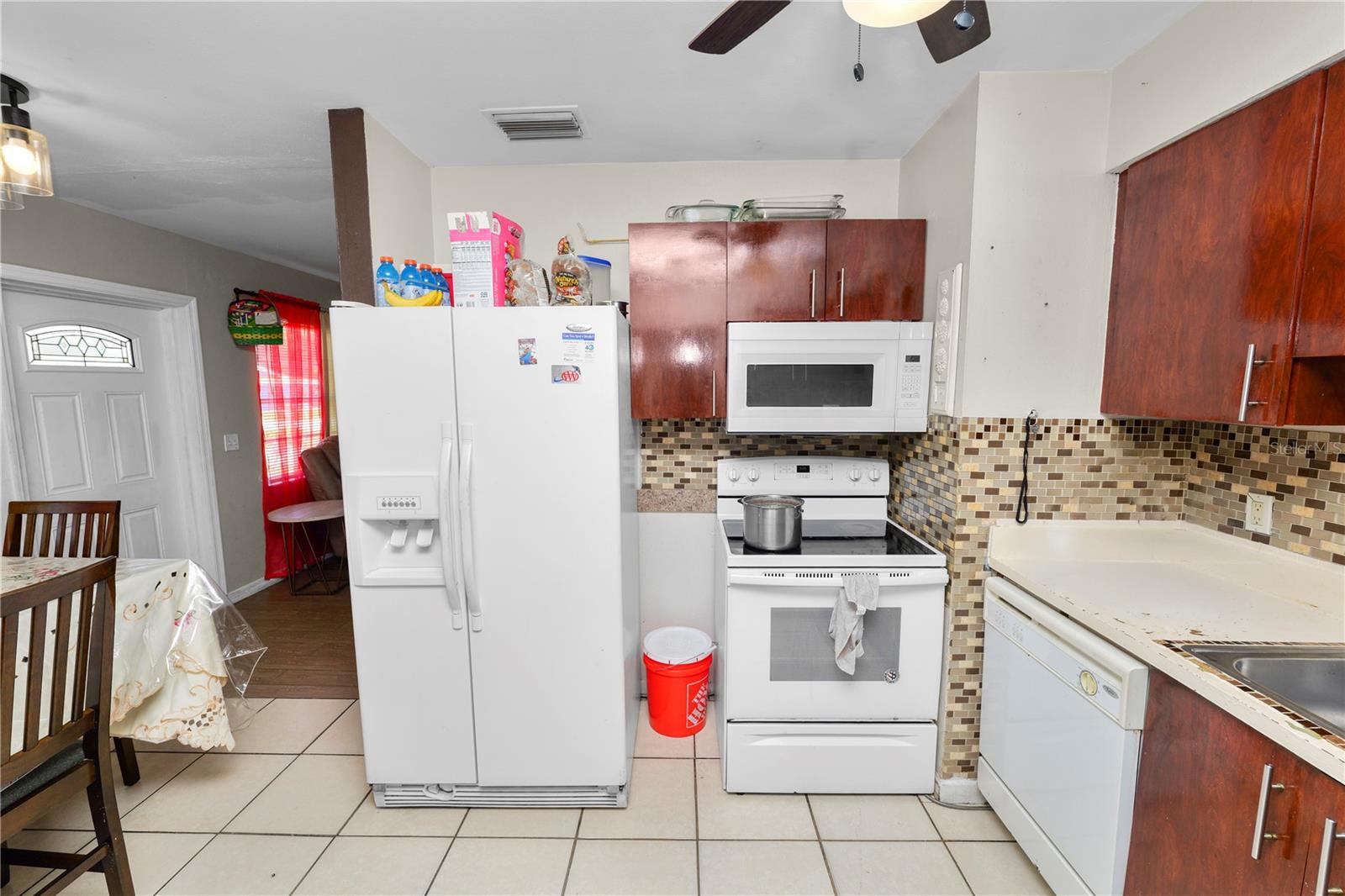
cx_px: 672
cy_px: 448
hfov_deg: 104.3
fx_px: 523
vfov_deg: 81.2
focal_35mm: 14
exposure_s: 1/80
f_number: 7.1
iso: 320
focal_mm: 14
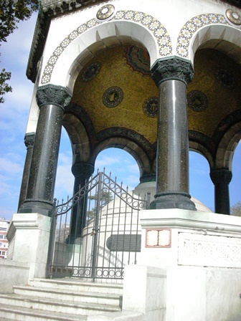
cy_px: 160
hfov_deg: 40.7
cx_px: 120
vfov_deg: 52.6
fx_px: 325
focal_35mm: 35
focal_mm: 5.8
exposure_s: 1/500
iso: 400
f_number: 8.5
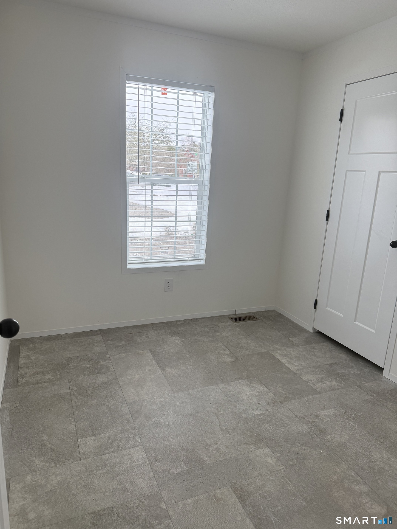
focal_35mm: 24
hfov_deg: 56.8
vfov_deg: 71.6
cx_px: 198
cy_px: 264
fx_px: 367
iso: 100
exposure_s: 1/241
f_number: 1.78
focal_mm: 6.76
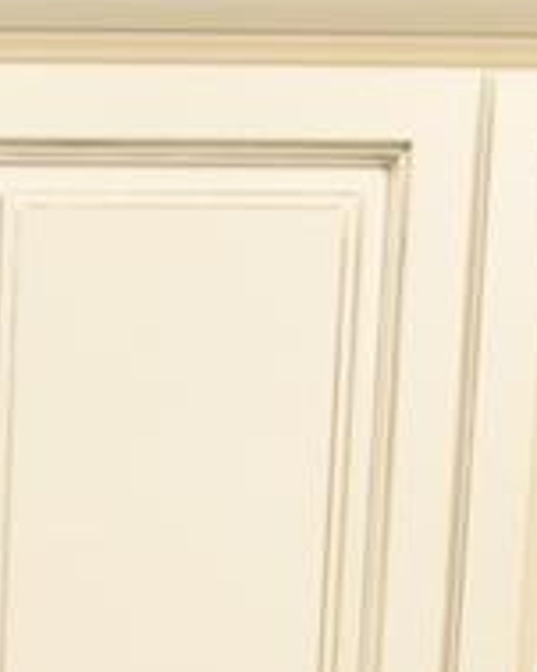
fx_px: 2366
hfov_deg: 12.1
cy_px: 1707
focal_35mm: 119
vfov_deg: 12.2
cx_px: -352
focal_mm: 10
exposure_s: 1/45
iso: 800
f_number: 3.5
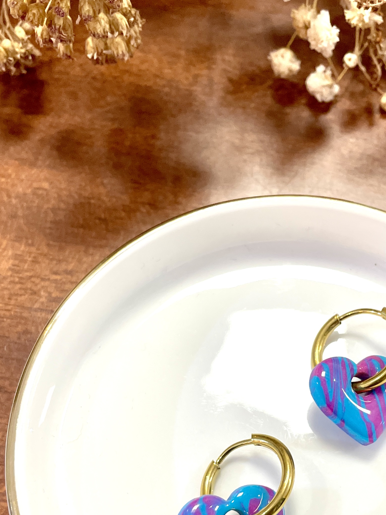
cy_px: 409
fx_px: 758
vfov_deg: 36.3
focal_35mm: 51
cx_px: 264
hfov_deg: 28.3
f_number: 1.6
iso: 100
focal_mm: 4.2
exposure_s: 1/100
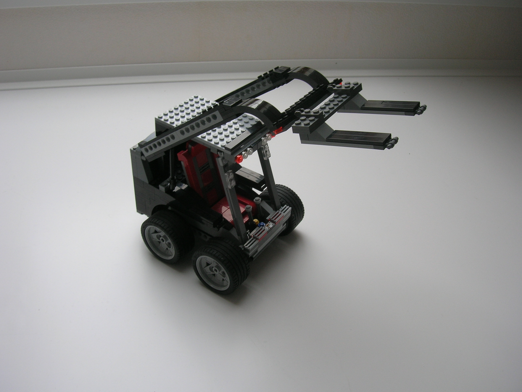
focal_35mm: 34
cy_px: 196
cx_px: 261
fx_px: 513
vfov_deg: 41.8
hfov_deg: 54.0
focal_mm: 5.7
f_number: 4.9
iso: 50
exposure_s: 1/39.8
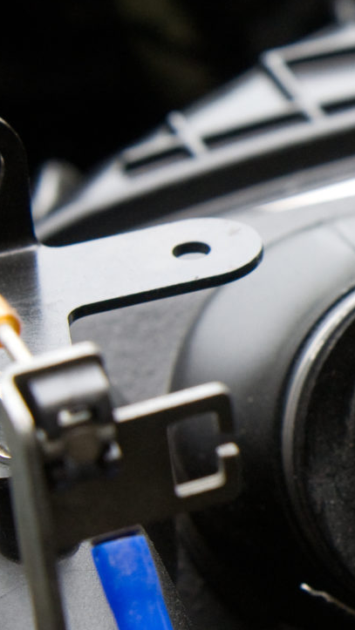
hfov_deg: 2.9
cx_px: 797
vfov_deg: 5.3
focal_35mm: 409
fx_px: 6840
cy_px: 233
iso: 400
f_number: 5.6
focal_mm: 92
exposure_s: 1/250
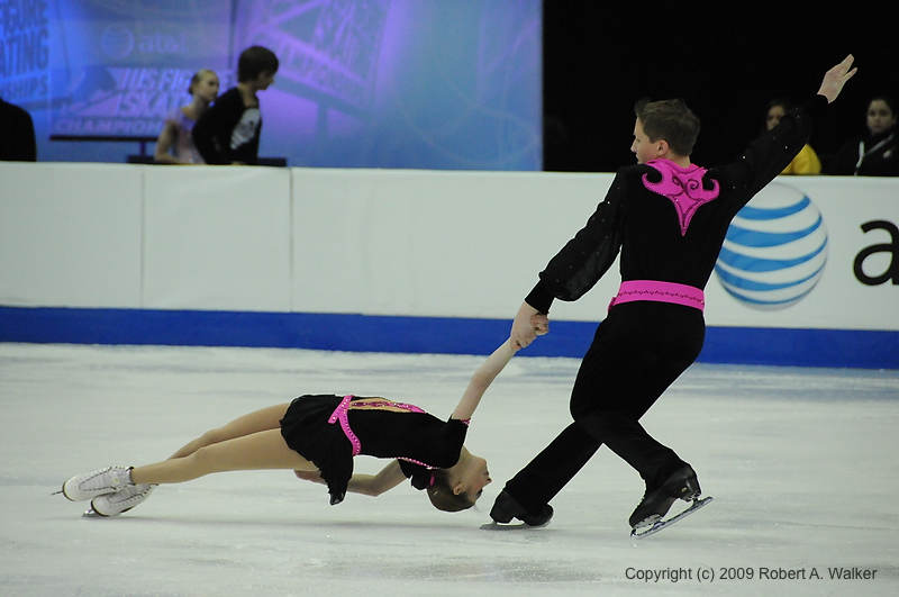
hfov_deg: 6.9
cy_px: 298
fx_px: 7481
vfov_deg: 4.6
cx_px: 450
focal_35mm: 300
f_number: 5.6
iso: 3200
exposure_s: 1/1250
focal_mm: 200
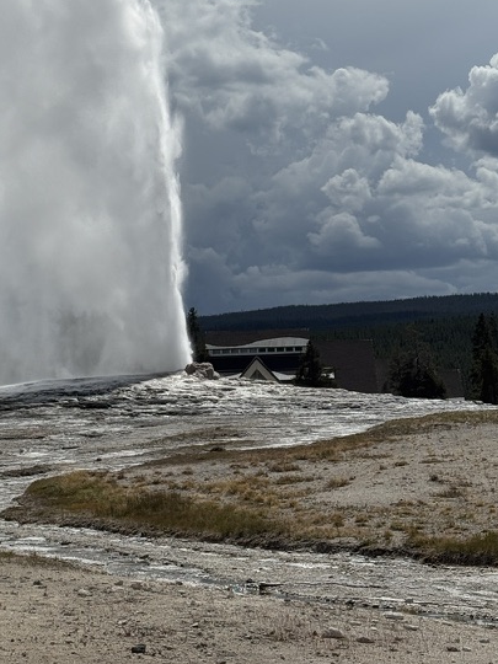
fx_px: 1746
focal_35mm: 91
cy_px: 127
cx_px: 130
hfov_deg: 16.2
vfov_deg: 21.3
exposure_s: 1/16129
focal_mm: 6.76
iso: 50
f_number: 1.78
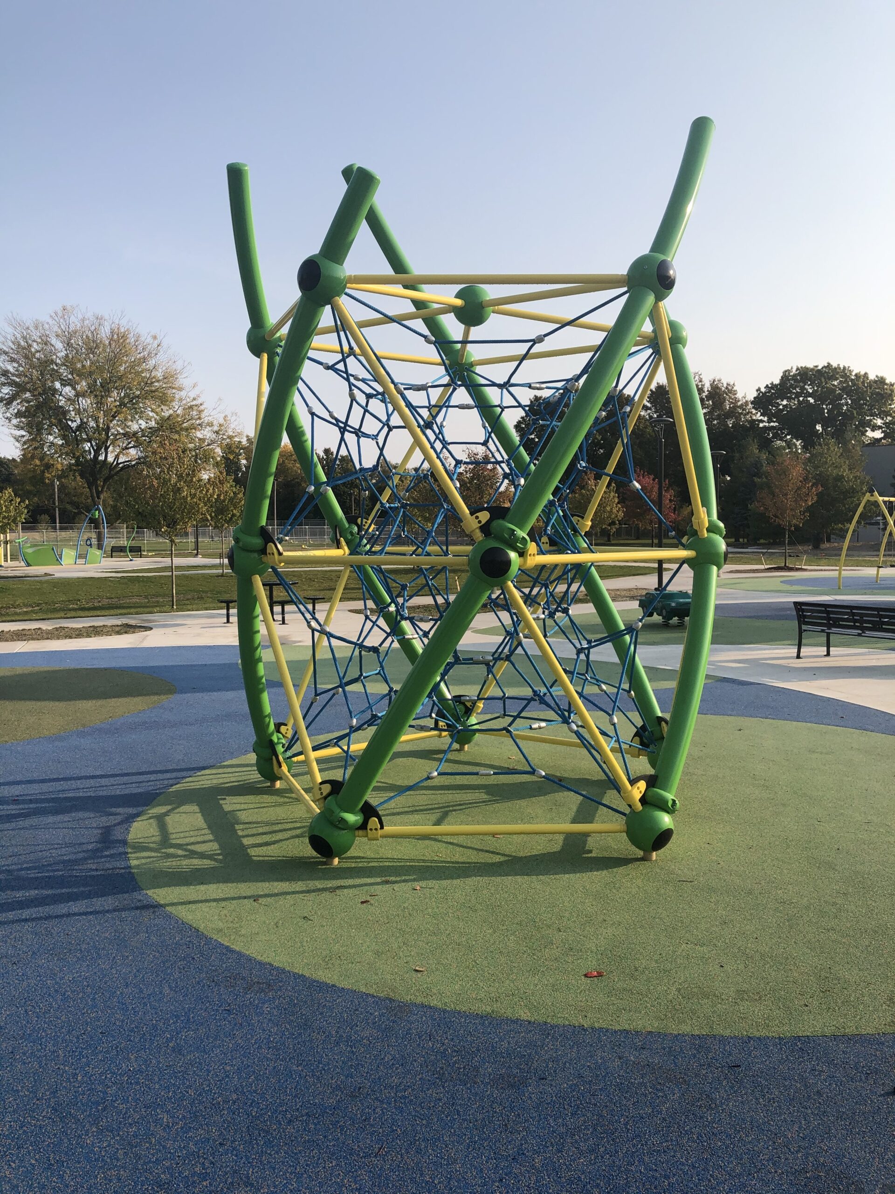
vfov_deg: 63.4
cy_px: 597
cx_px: 448
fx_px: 965
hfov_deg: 49.7
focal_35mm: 28
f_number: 1.8
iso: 20
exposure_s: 1/1621
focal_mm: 3.99
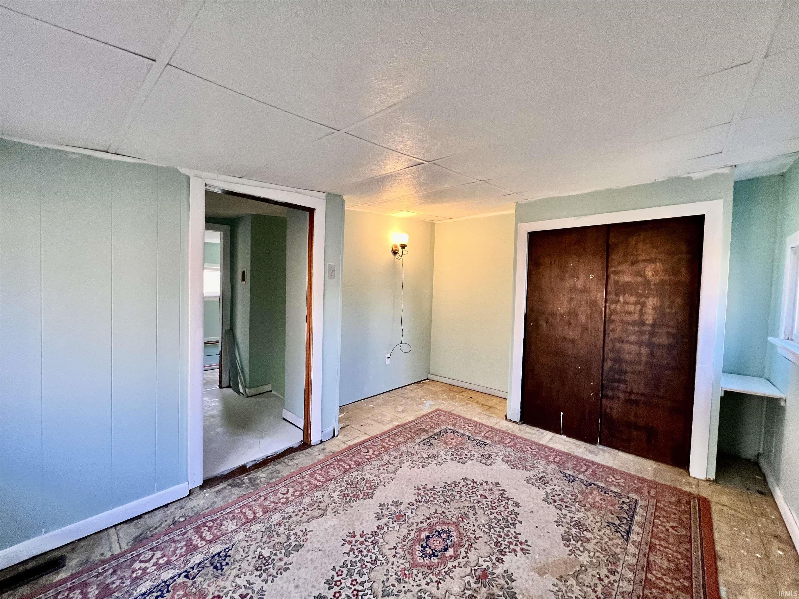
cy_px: 300
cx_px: 400
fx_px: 300
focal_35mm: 13
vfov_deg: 89.9
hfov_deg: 106.2
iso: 250
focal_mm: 1.57
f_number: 1.8
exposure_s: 1/60
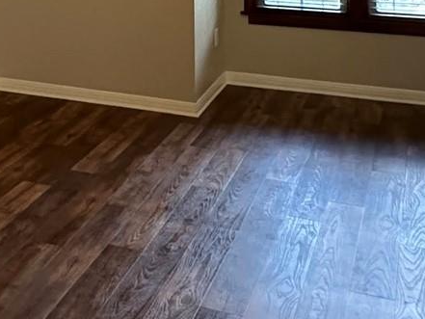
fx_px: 798
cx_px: 35
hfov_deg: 28.5
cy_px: -128
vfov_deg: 20.1
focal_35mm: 65
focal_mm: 2.22
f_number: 2.2
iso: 320
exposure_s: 1/60
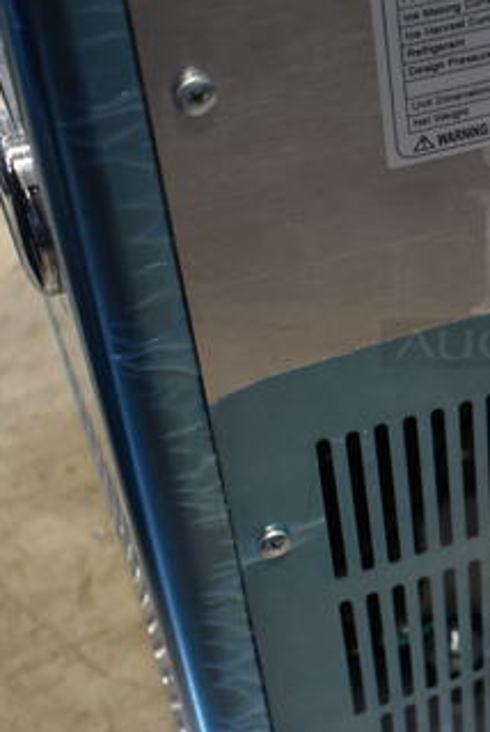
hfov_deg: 16.8
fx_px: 1569
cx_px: 637
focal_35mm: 77
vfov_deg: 26.2
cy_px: 248
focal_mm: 18
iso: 900
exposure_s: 1/30
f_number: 3.5
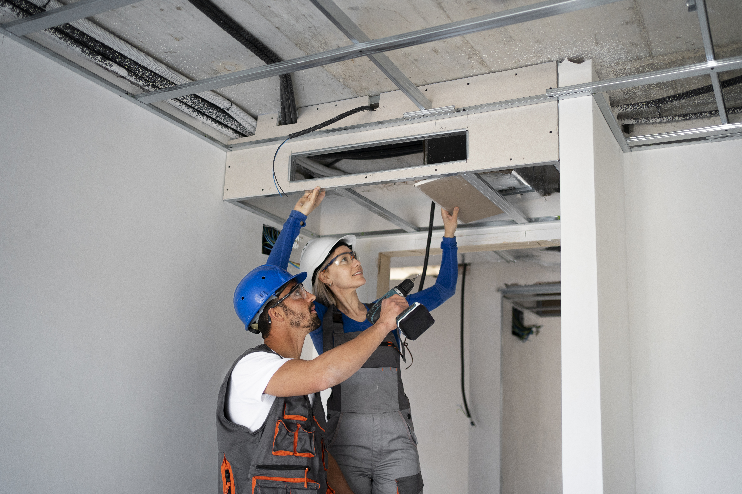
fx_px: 721
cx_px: 371
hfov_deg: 54.4
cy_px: 247
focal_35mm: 35
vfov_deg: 37.9
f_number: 2
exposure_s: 1/250
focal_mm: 35
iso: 400
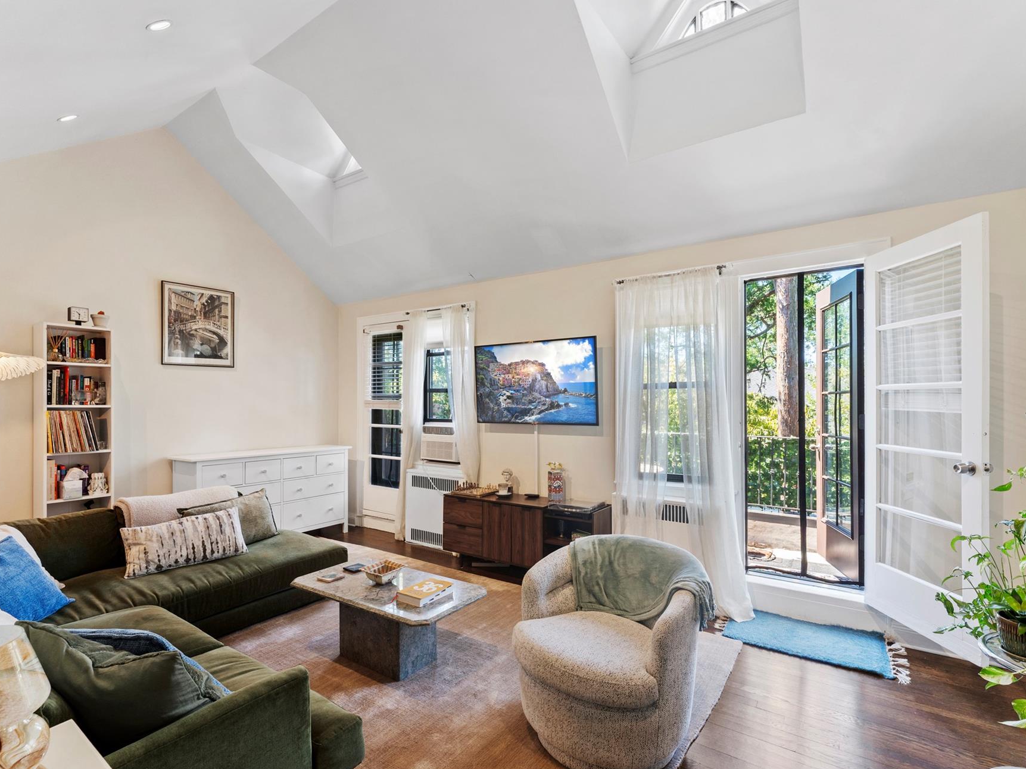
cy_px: 392
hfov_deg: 94.4
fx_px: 474
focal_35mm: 16
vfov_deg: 78.1
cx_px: 534
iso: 100
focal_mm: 14
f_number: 11
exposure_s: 1/2
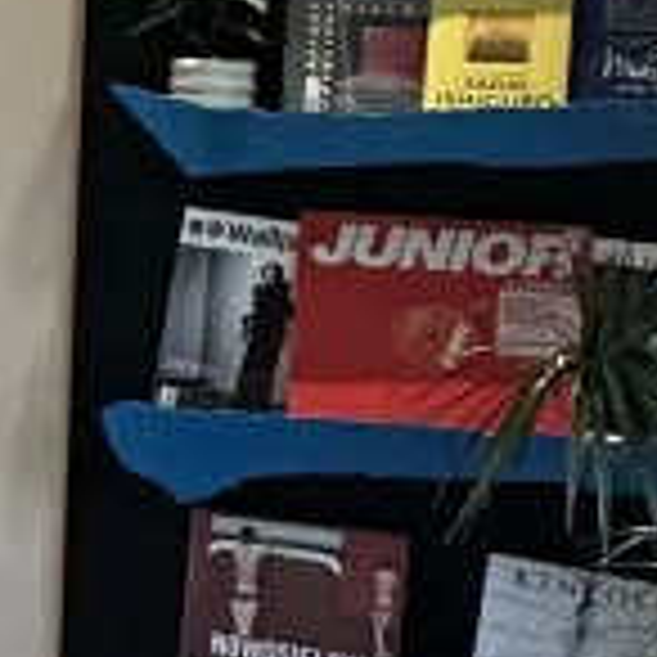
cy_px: 76
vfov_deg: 14.2
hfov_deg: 9.6
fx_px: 2620
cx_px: -1534
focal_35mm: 122
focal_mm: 2.22
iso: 250
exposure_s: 1/100
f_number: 2.2
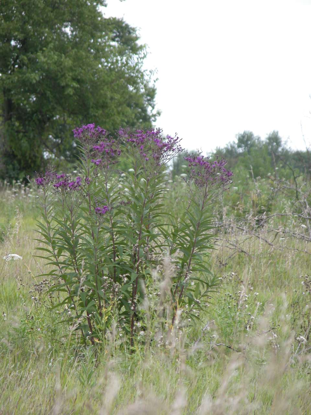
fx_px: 3354
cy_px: 208
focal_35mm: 280
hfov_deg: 5.3
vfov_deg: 7.1
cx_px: 156
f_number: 4.2
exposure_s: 1/248
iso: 100
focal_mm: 71.2
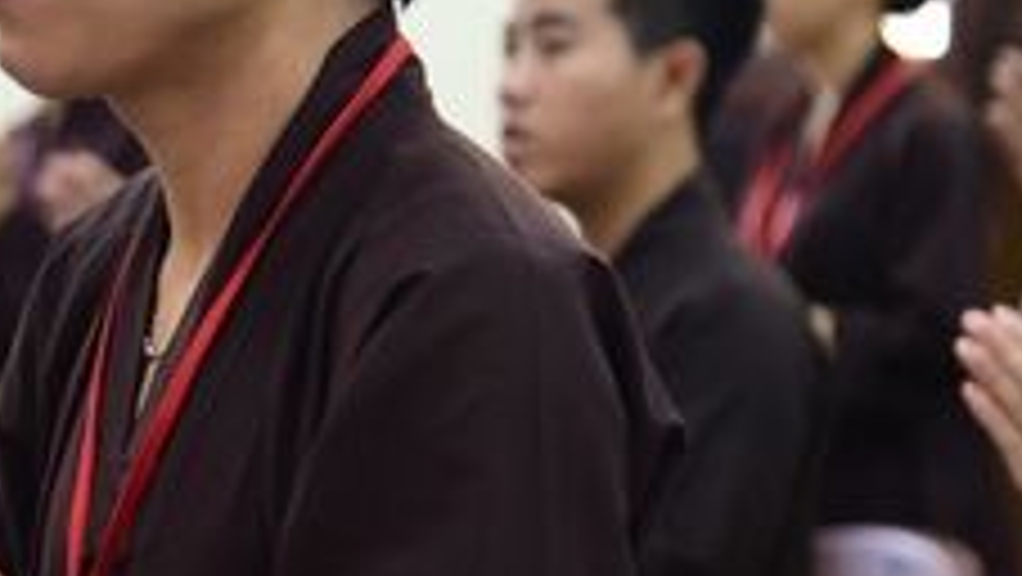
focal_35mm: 198
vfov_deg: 6.1
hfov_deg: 10.7
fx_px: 5369
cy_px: -81
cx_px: -122
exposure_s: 1/25
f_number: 4
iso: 1000
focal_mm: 66
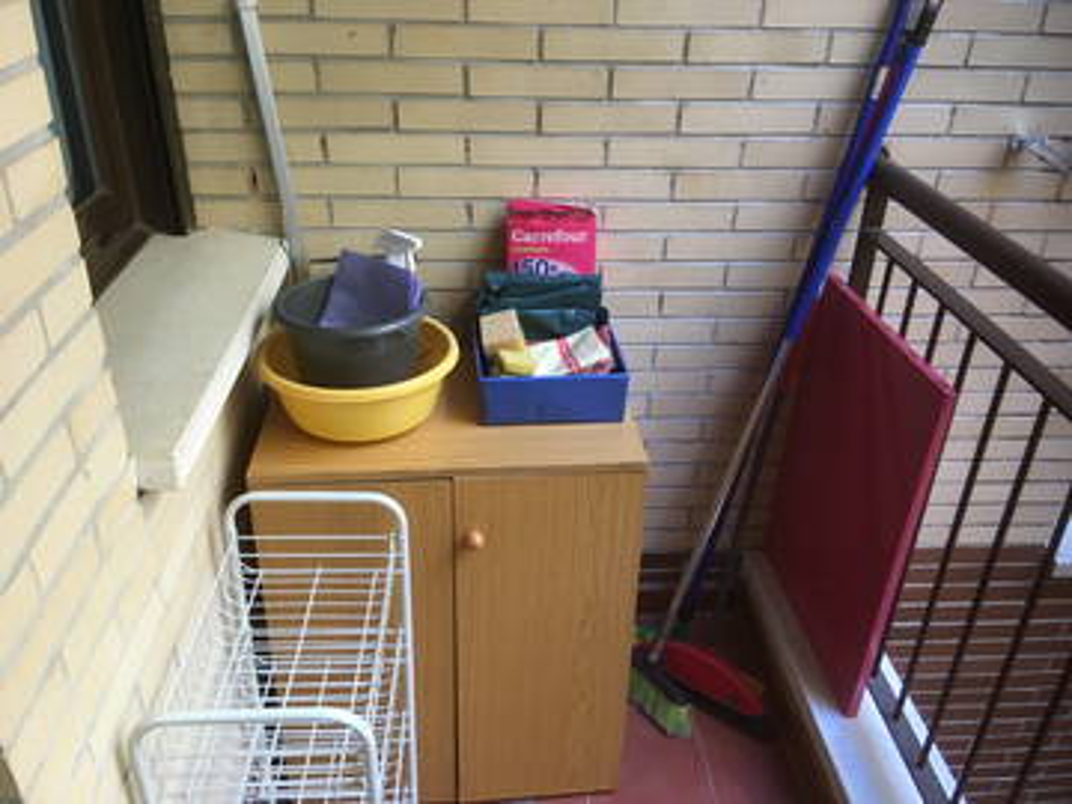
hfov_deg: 61.7
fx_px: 898
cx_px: 536
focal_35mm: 29
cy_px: 402
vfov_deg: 48.2
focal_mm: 4.15
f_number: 2.2
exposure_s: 1/33
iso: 160
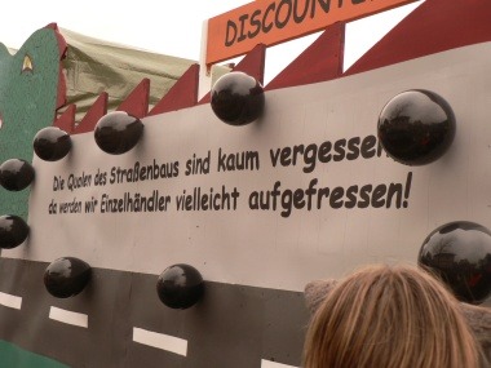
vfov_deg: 24.8
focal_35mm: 59
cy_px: 184
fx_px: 837
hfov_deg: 32.7
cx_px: 246
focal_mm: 9.9
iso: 80
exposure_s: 1/100
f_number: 3.2
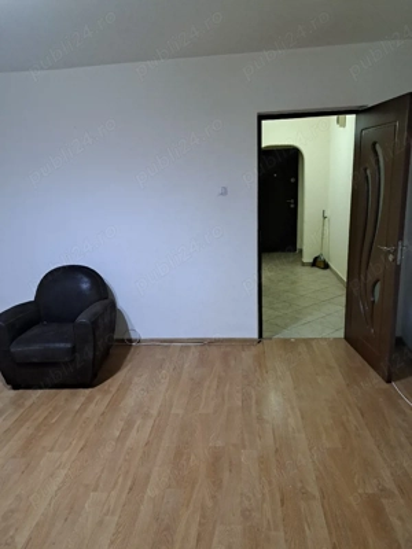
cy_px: 274
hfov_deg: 56.8
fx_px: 381
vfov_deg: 71.6
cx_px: 206
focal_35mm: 24
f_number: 1.8
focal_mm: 5.23
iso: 500
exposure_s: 1/33
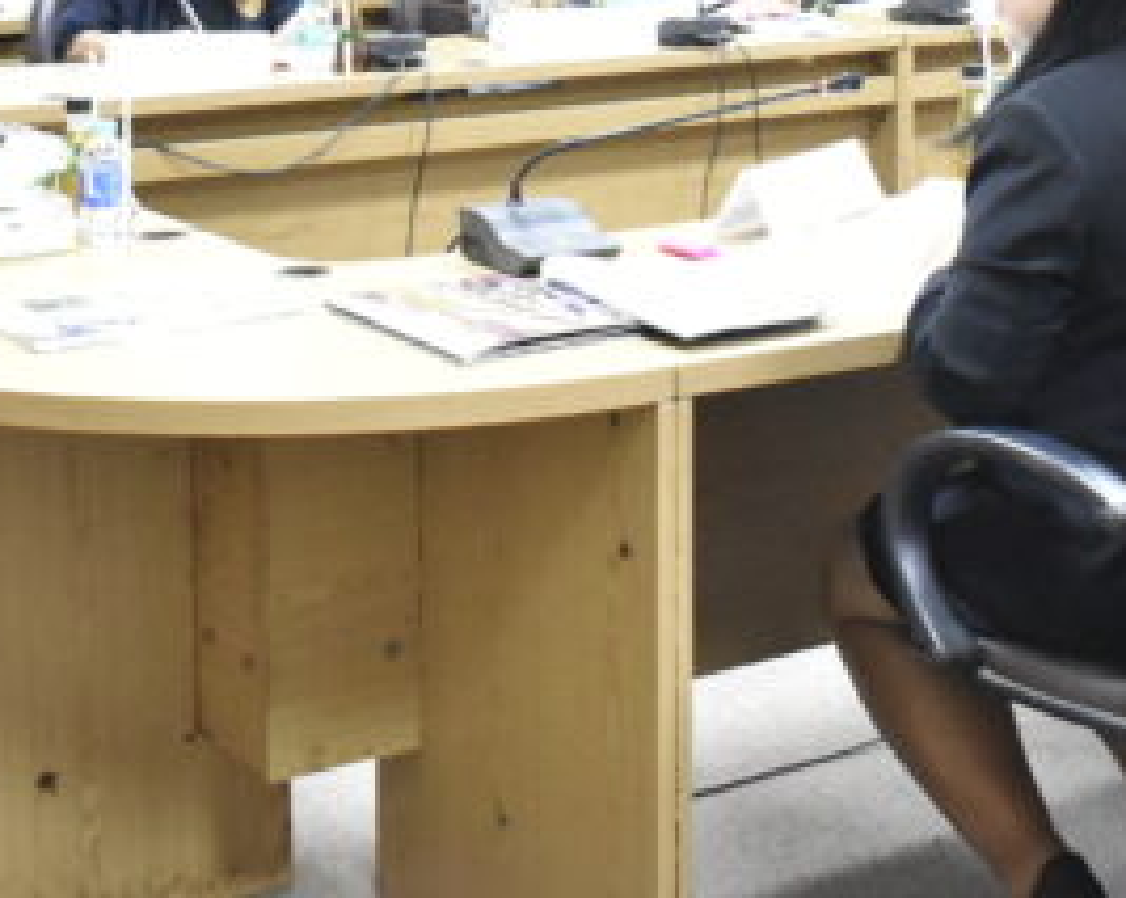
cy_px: -179
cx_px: 675
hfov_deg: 26.0
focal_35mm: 73
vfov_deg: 19.7
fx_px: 2430
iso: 6400
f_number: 3.5
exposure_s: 1/100
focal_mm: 18
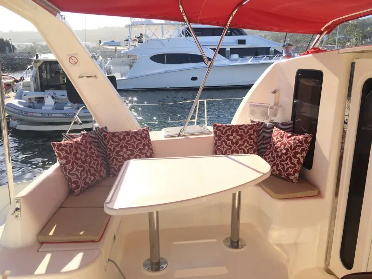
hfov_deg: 61.7
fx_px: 312
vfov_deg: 48.2
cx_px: 186
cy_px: 140
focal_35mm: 29
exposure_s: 1/1637
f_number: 2.2
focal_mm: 4.15
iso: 25
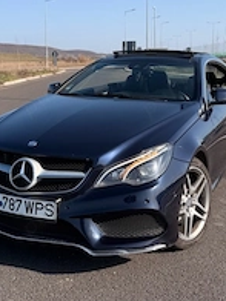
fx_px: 427
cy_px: 97
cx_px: 103
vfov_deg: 38.4
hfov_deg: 29.7
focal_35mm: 49
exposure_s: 1/3584
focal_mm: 6.76
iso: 80
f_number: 1.78
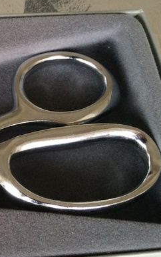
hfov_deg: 15.9
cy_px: 119
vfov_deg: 27.8
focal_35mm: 74
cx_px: -94
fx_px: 519
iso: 125
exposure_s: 1/30
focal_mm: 4.12
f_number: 2.2
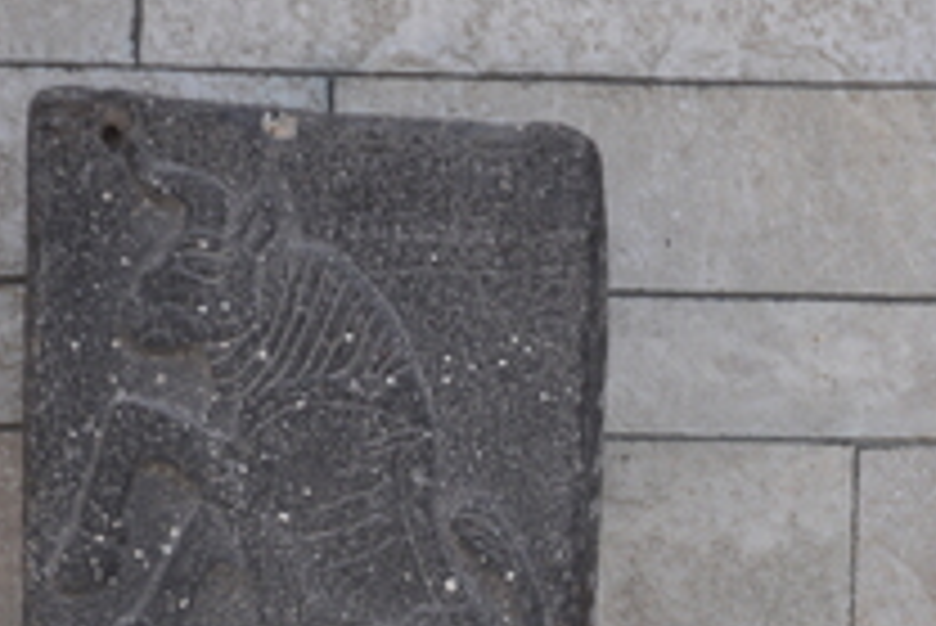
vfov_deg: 2.2
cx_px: 868
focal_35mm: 634
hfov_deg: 3.2
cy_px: 500
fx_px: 16495
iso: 200
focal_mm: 200
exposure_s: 1/200
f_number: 5.6
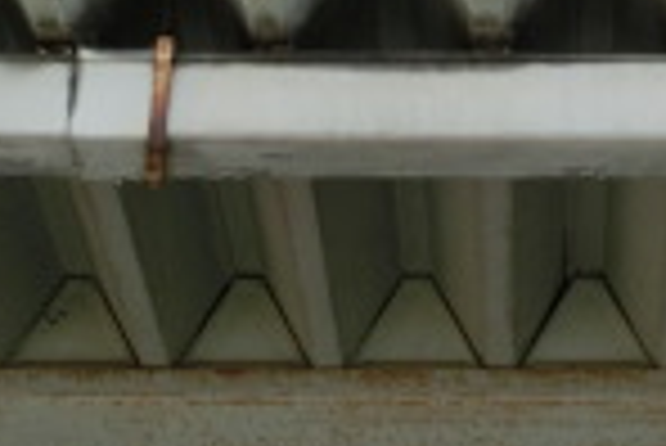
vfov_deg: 8.6
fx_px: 2833
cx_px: 576
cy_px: -351
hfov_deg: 13.3
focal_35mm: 153
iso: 80
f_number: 3.9
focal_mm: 6
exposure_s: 1/320
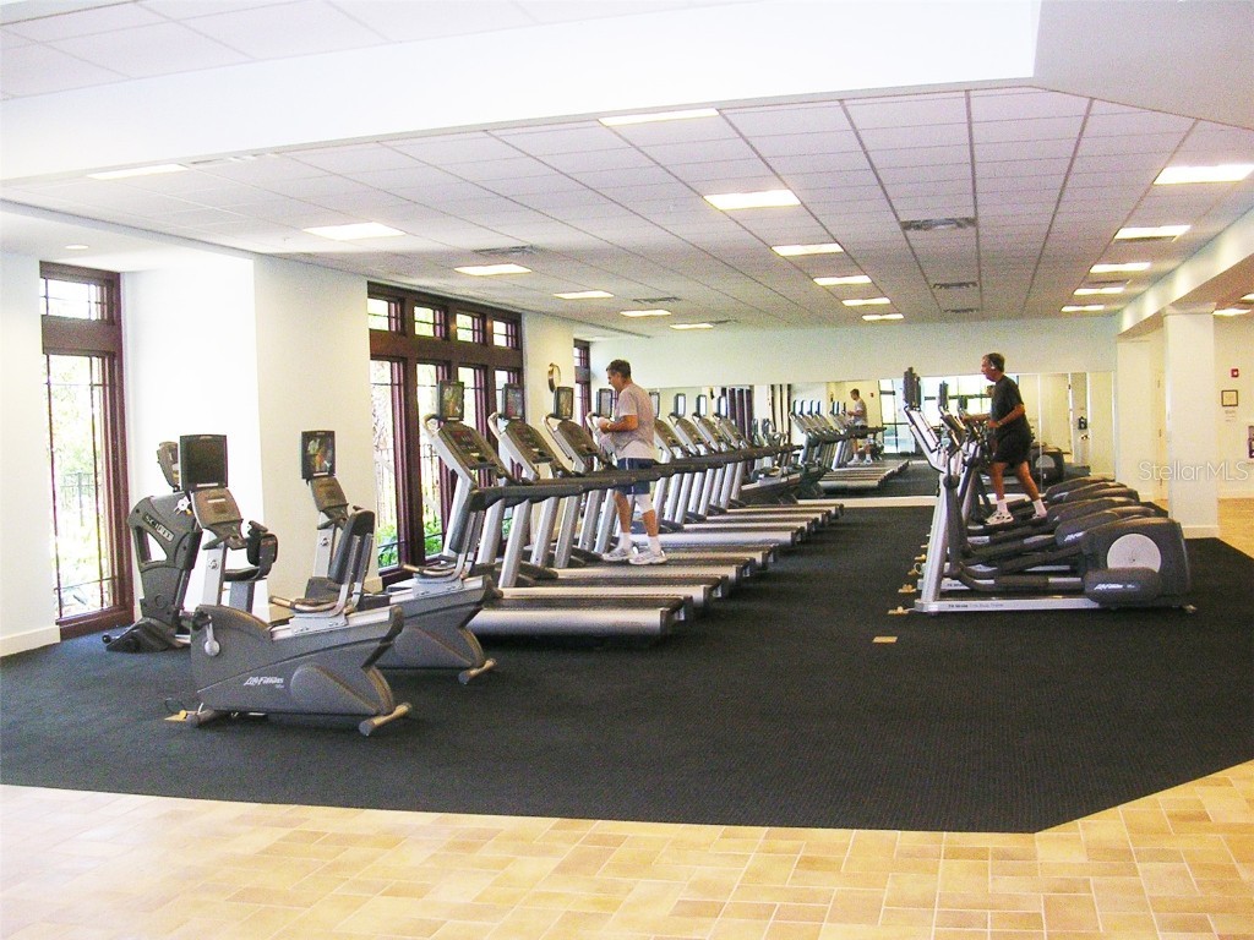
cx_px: 627
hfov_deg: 49.0
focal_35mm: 38
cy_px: 470
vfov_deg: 37.7
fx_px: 1377
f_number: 2.8
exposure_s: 1/60.1
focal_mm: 5.8
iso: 102
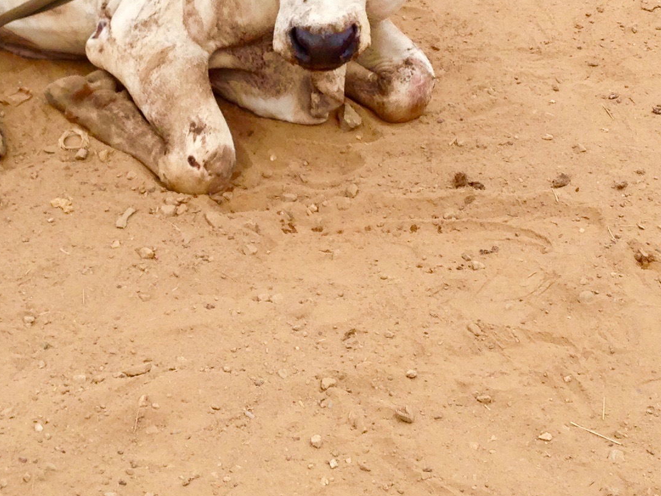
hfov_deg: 19.8
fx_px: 1890
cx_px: 227
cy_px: 2
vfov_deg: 14.7
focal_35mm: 99
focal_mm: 4.12
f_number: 2.4
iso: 50
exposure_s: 1/376
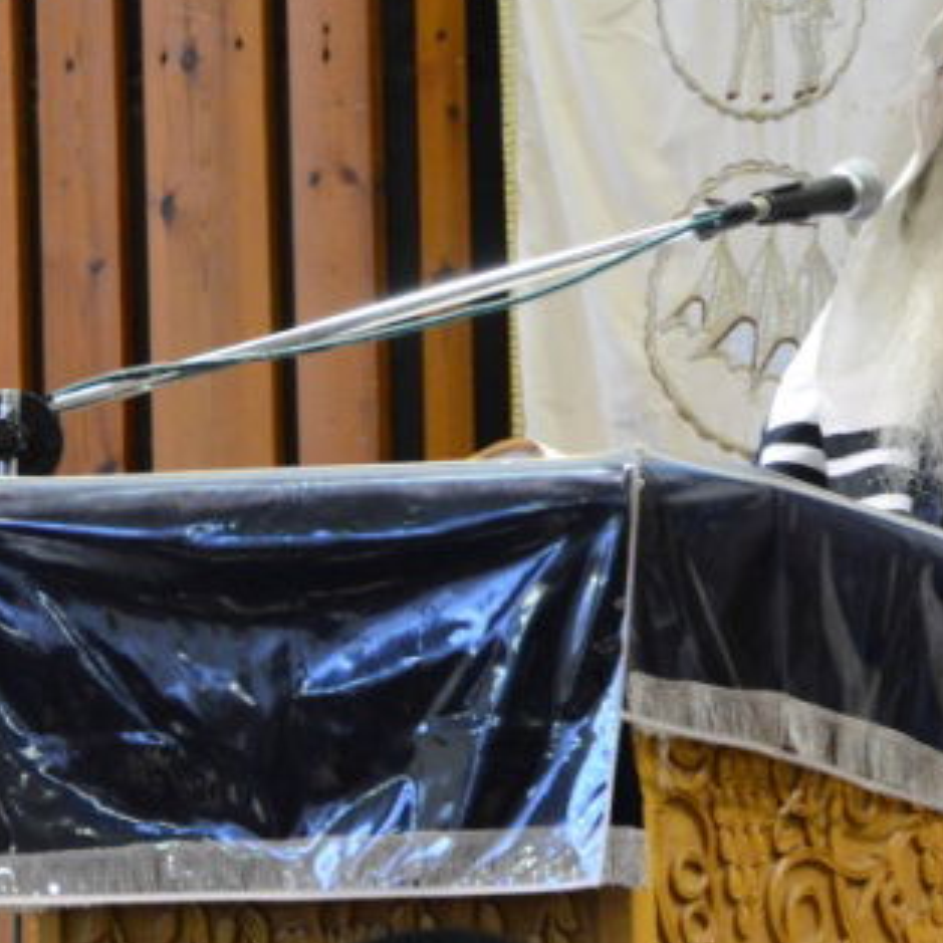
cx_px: 789
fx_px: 19860
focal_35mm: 644
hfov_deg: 2.7
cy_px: 301
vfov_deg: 2.7
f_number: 5.6
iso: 1600
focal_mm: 155
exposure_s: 1/30
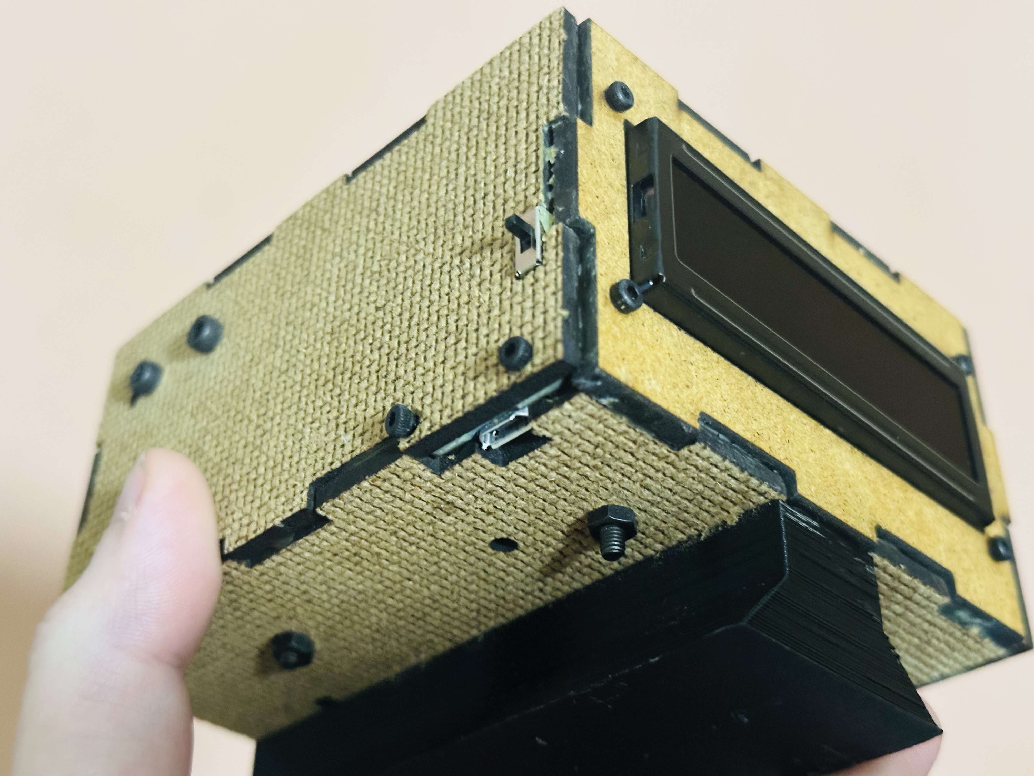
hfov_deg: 39.7
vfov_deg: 30.3
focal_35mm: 48
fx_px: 1434
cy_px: 388
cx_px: 517
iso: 640
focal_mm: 6.86
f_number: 1.78
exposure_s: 1/30
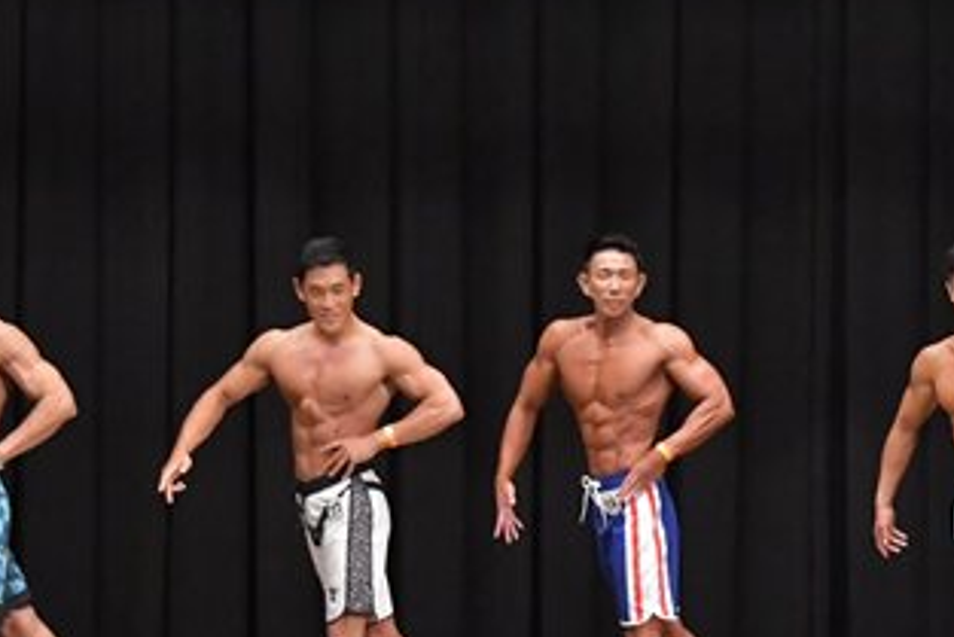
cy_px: 357
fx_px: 6363
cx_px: 867
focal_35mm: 240
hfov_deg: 8.5
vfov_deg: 5.7
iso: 6400
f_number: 5.6
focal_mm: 65
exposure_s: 1/400
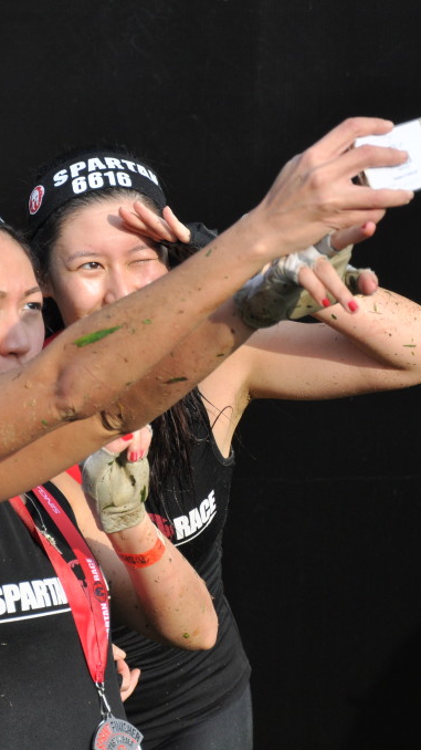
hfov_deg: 8.2
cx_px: 39
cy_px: 375
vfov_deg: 14.6
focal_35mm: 147
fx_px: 2920
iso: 400
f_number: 5.6
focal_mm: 62
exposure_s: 1/1600
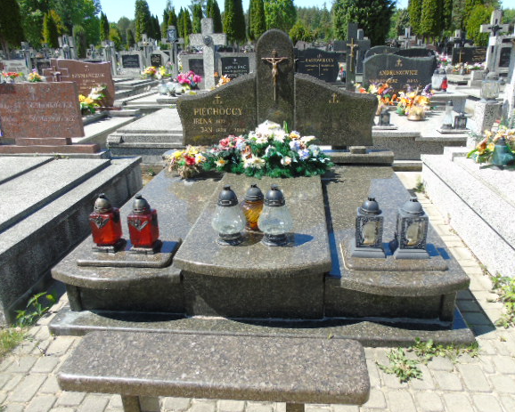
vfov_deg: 53.2
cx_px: 268
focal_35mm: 27
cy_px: 200
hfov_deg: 64.0
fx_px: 412
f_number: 3.4
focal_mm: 4.4
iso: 80
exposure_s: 1/400
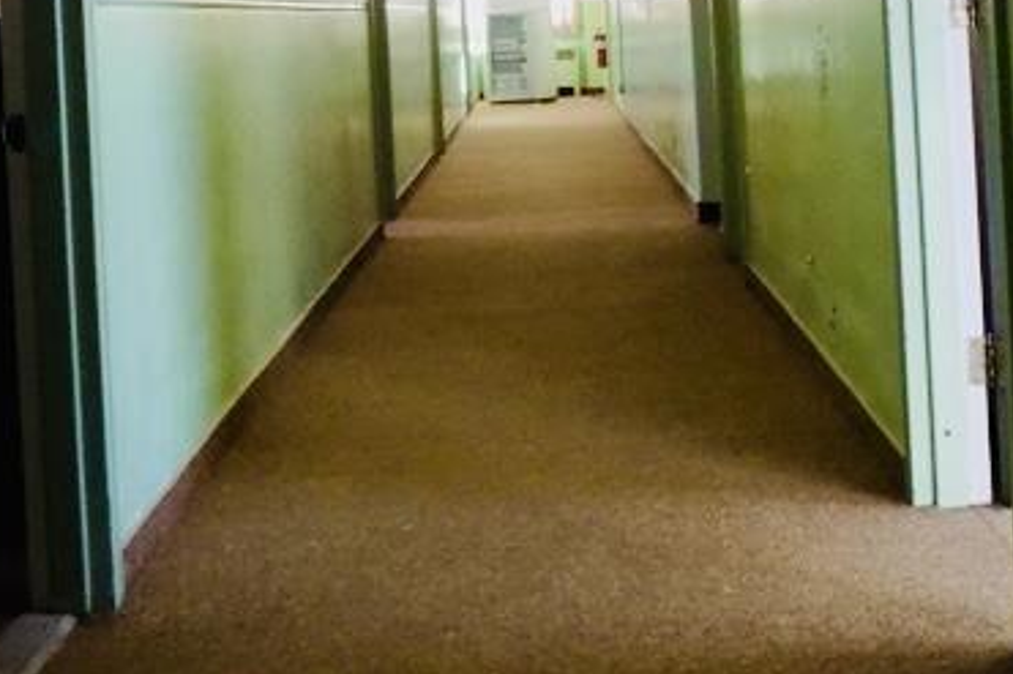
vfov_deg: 20.0
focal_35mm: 66
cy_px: 3
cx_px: 483
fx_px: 1856
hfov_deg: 30.5
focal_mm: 4
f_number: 3.1
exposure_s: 1/30
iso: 220
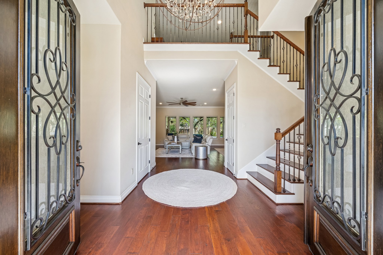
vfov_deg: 90.0
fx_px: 128
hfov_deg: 112.6
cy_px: 128
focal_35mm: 12
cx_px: 192
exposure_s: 1/80
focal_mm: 12
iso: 640
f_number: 8
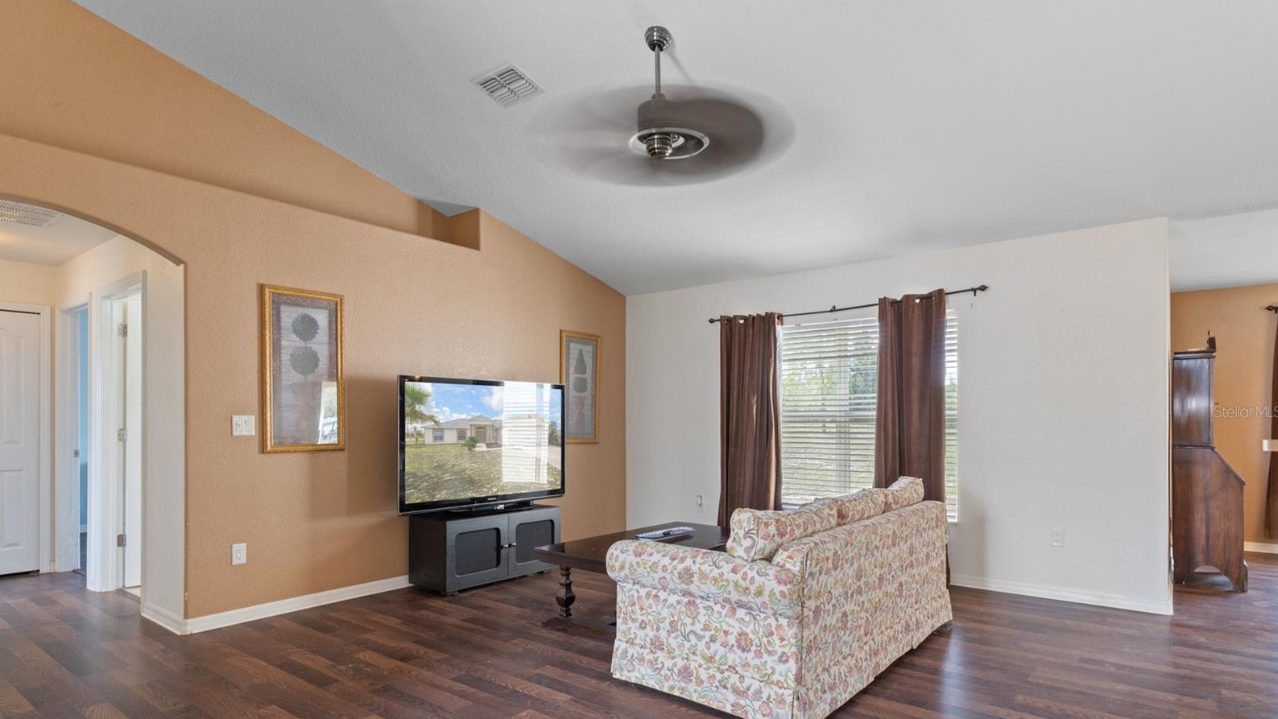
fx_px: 644
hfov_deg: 89.6
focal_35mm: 19
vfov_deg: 58.1
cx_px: 641
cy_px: 411
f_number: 8
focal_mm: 12
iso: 250
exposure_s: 1
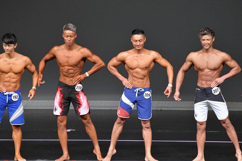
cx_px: 121
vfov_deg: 4.4
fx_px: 2116
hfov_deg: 6.5
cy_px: 80
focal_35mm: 315
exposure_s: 1/400
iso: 4000
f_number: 5.6
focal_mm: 210
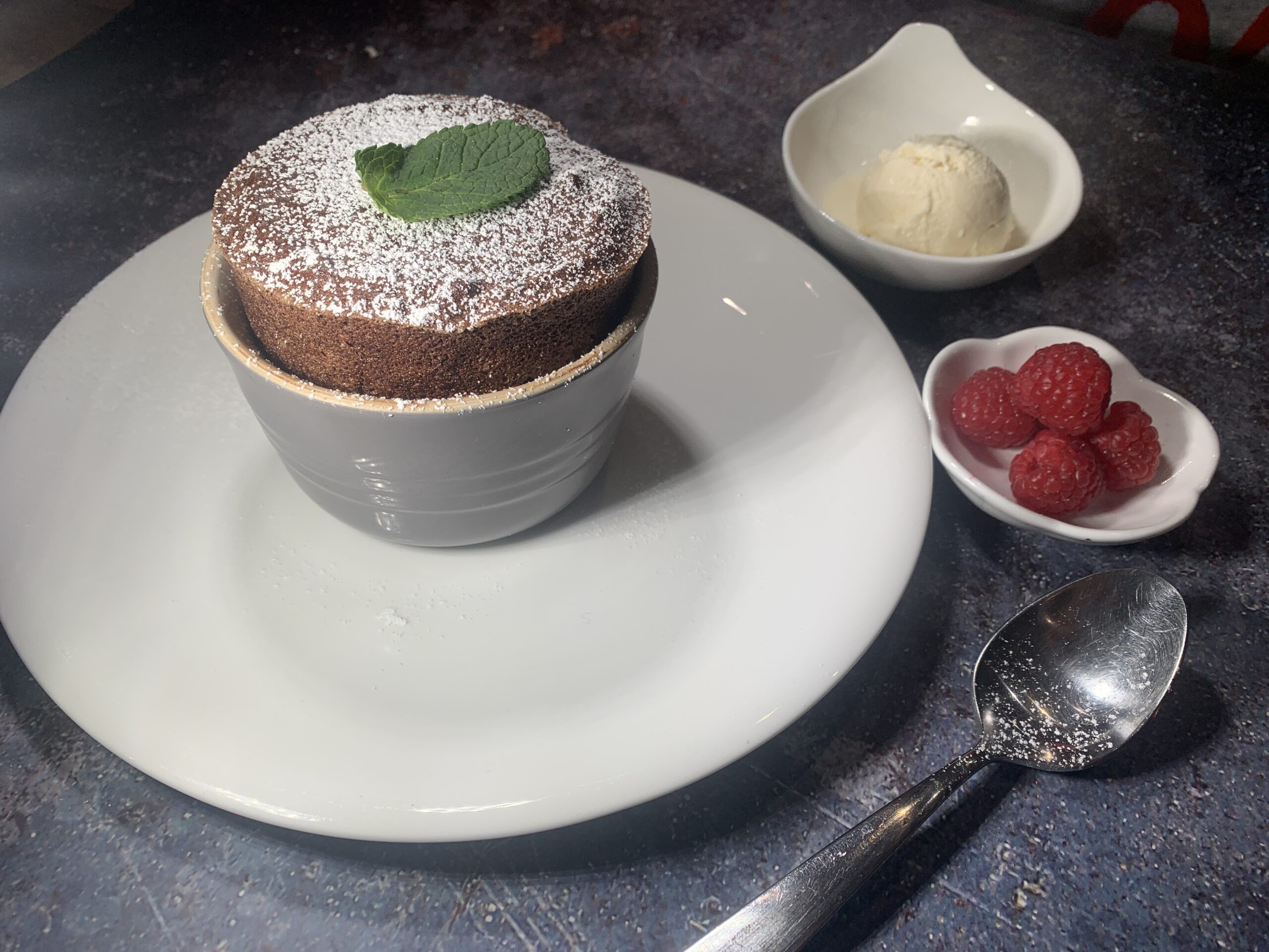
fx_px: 953
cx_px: 634
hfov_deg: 67.3
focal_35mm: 26
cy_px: 476
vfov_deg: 53.1
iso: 25
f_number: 1.8
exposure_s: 1/275
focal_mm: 4.25
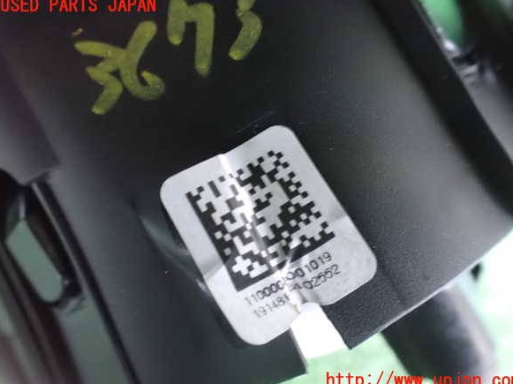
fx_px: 459
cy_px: 193
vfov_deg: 45.4
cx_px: 260
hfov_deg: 58.4
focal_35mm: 31
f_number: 2.3
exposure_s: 1/15
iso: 1600
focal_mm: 5.4
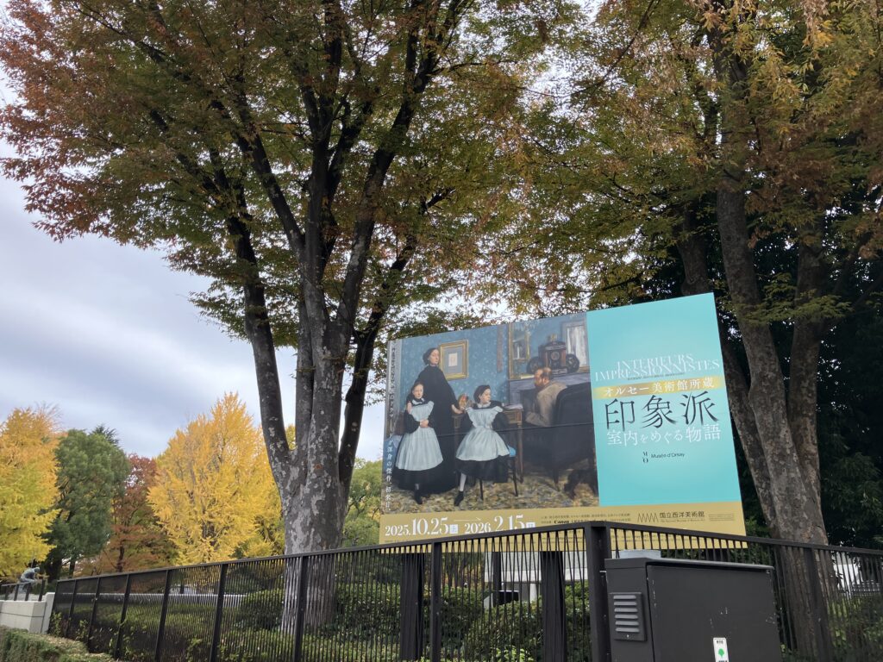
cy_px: 331
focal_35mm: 28
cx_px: 442
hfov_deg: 63.4
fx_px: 714
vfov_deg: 49.7
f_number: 1.8
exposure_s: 1/121
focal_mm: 3.99
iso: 32
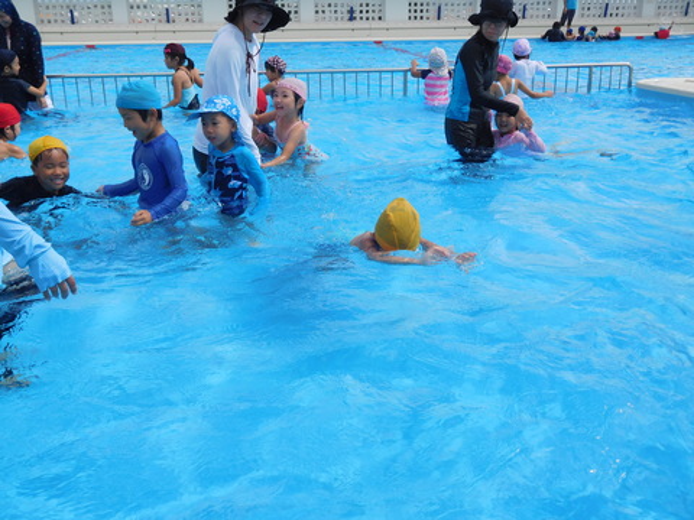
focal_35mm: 35
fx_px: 702
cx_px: 347
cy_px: 260
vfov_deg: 40.7
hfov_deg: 52.6
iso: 125
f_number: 7.6
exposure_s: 1/400
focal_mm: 6.2
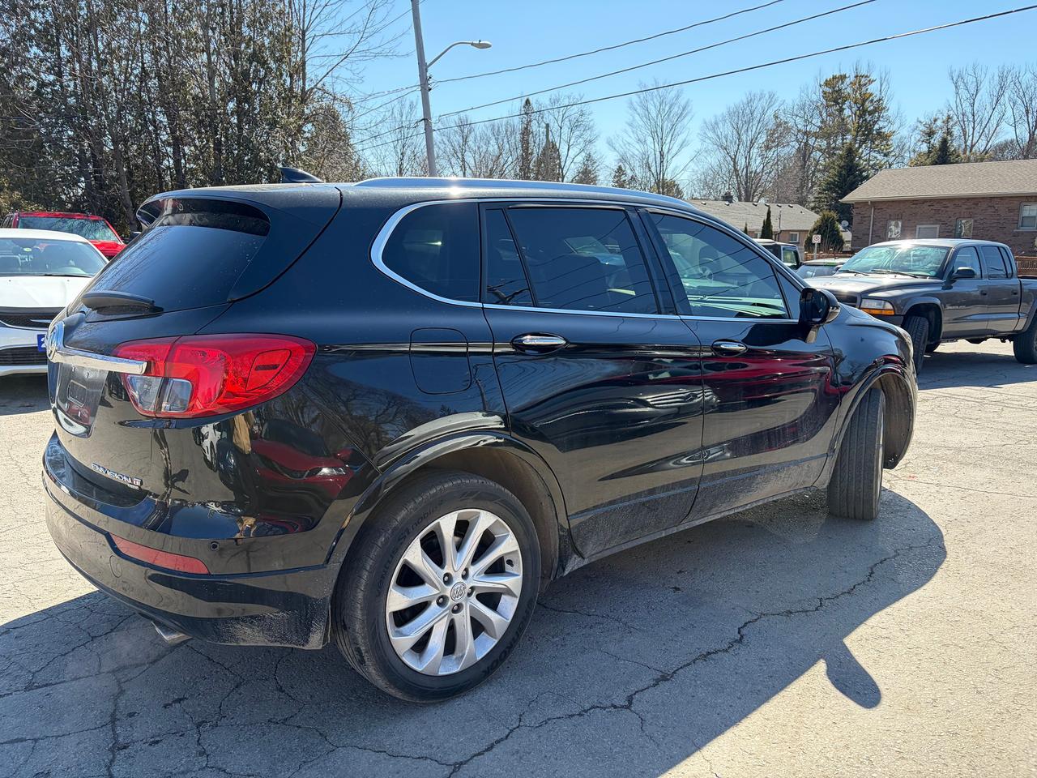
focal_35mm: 26
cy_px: 389
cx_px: 518
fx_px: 779
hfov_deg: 67.3
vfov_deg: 53.1
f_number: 1.6
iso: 64
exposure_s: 1/1287
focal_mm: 5.96
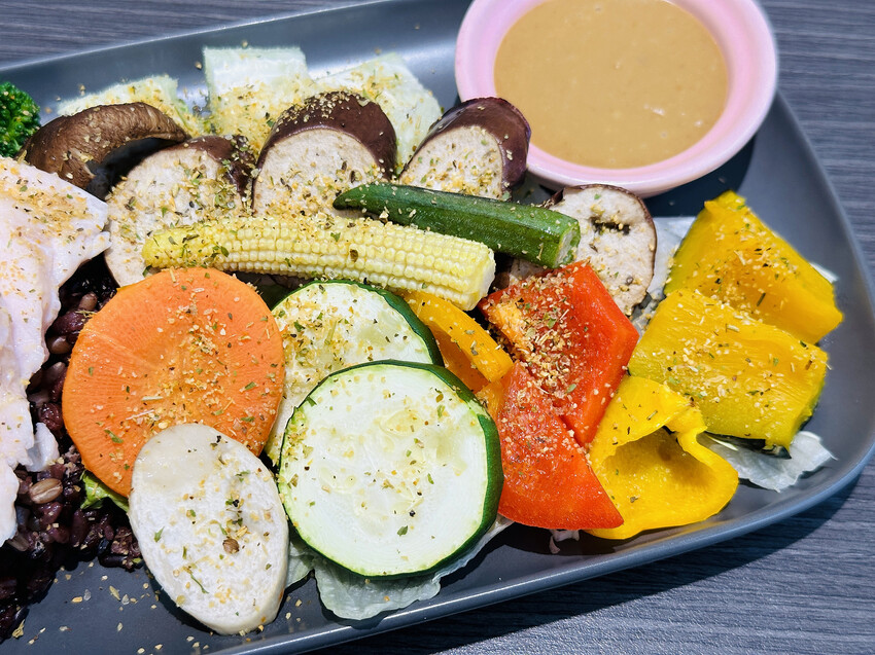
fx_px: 1213
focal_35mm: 48
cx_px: 438
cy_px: 328
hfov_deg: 39.7
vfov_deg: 30.3
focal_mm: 6.86
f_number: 1.78
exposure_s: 1/120
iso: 64
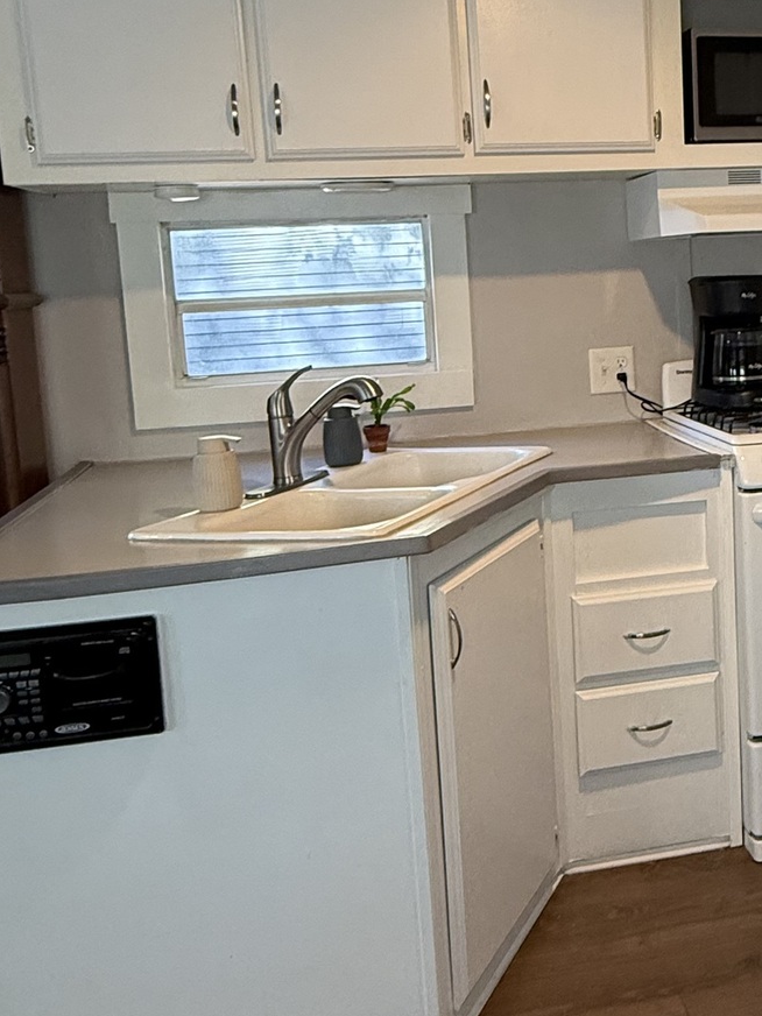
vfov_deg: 49.7
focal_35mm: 37
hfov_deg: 37.0
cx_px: 633
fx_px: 1086
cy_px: 390
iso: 320
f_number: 2.2
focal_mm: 2.22
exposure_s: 1/120
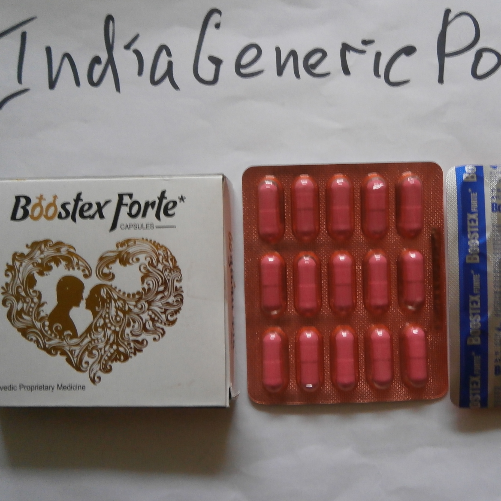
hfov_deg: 50.7
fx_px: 524
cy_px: 246
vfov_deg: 51.1
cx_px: 304
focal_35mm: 32
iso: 200
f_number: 2.8
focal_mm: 4.7
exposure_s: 1/13
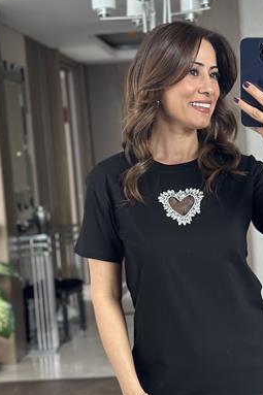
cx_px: 184
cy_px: 221
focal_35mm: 66
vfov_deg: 30.5
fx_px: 724
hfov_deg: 20.5
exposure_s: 1/60
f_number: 1.78
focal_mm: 6.86
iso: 250
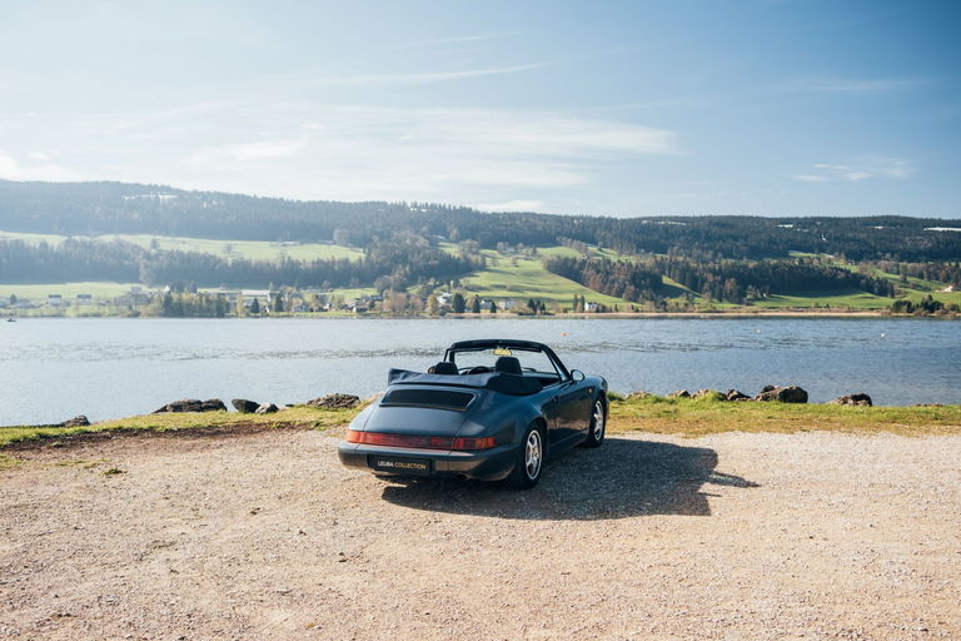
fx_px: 934
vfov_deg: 37.9
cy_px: 320
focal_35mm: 35
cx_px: 480
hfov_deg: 54.4
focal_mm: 23
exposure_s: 1/250
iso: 200
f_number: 3.6
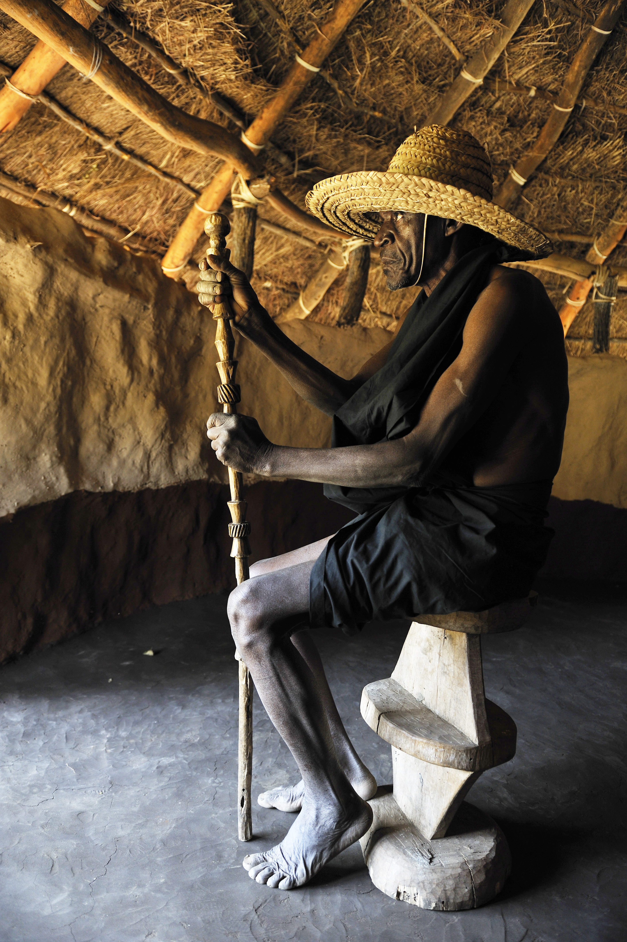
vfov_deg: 73.8
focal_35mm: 24
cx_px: 314
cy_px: 471
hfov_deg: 53.1
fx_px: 628
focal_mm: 24
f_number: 2.8
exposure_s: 1/80
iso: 400
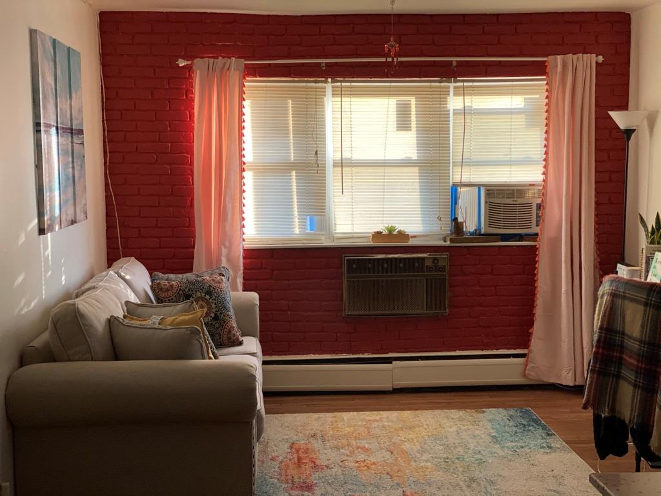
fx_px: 993
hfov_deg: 36.8
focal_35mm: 52
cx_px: 330
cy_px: 248
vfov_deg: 28.0
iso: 125
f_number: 2
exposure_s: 1/40
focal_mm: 6
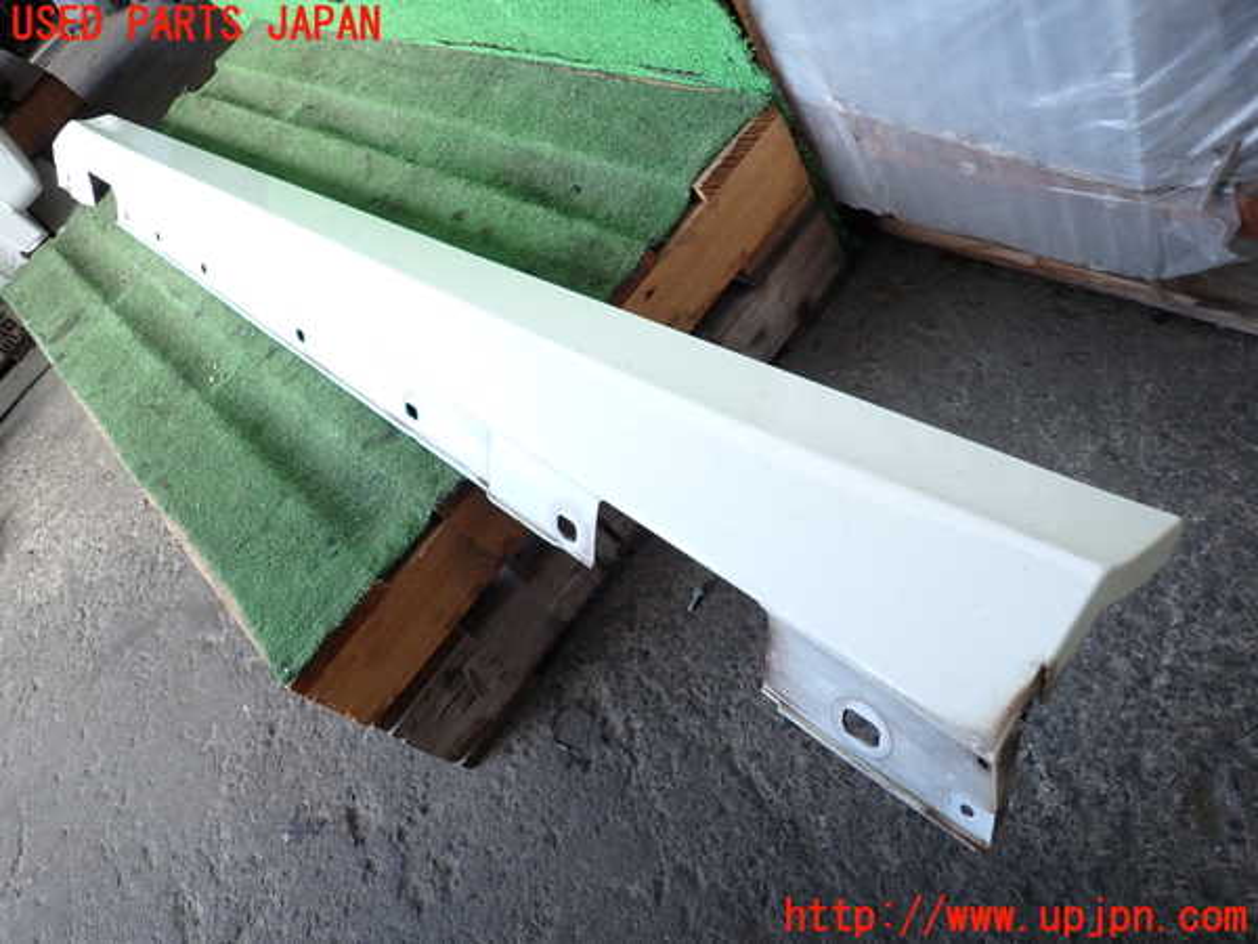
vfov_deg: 54.9
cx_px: 629
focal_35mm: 25
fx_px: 909
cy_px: 472
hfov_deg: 69.4
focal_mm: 4.5
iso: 200
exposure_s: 1/125
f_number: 2
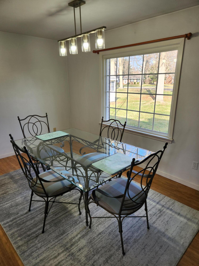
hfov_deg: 58.9
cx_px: 100
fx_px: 176
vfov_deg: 73.9
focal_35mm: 23
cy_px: 133
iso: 40
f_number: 1.8
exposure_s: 1/180
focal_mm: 5.4
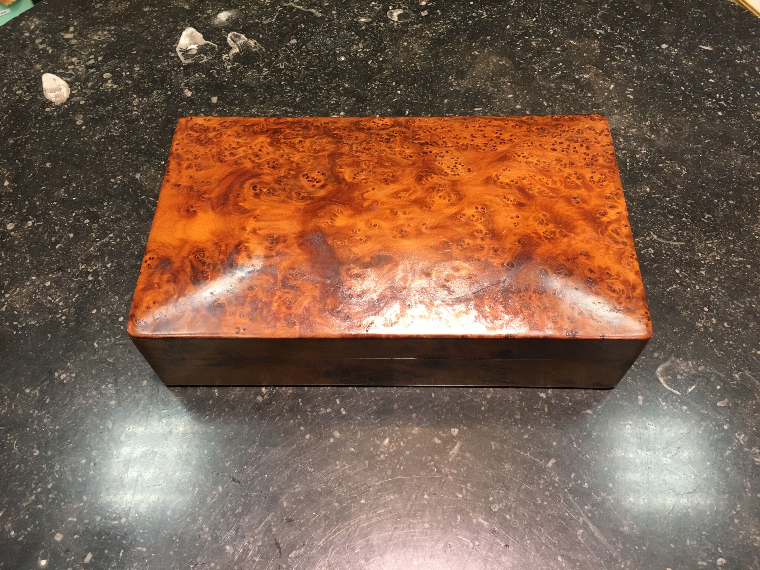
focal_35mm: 29
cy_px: 285
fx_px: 637
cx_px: 380
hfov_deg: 61.7
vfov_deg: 48.2
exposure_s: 1/33
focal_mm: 4.15
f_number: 2.2
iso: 100
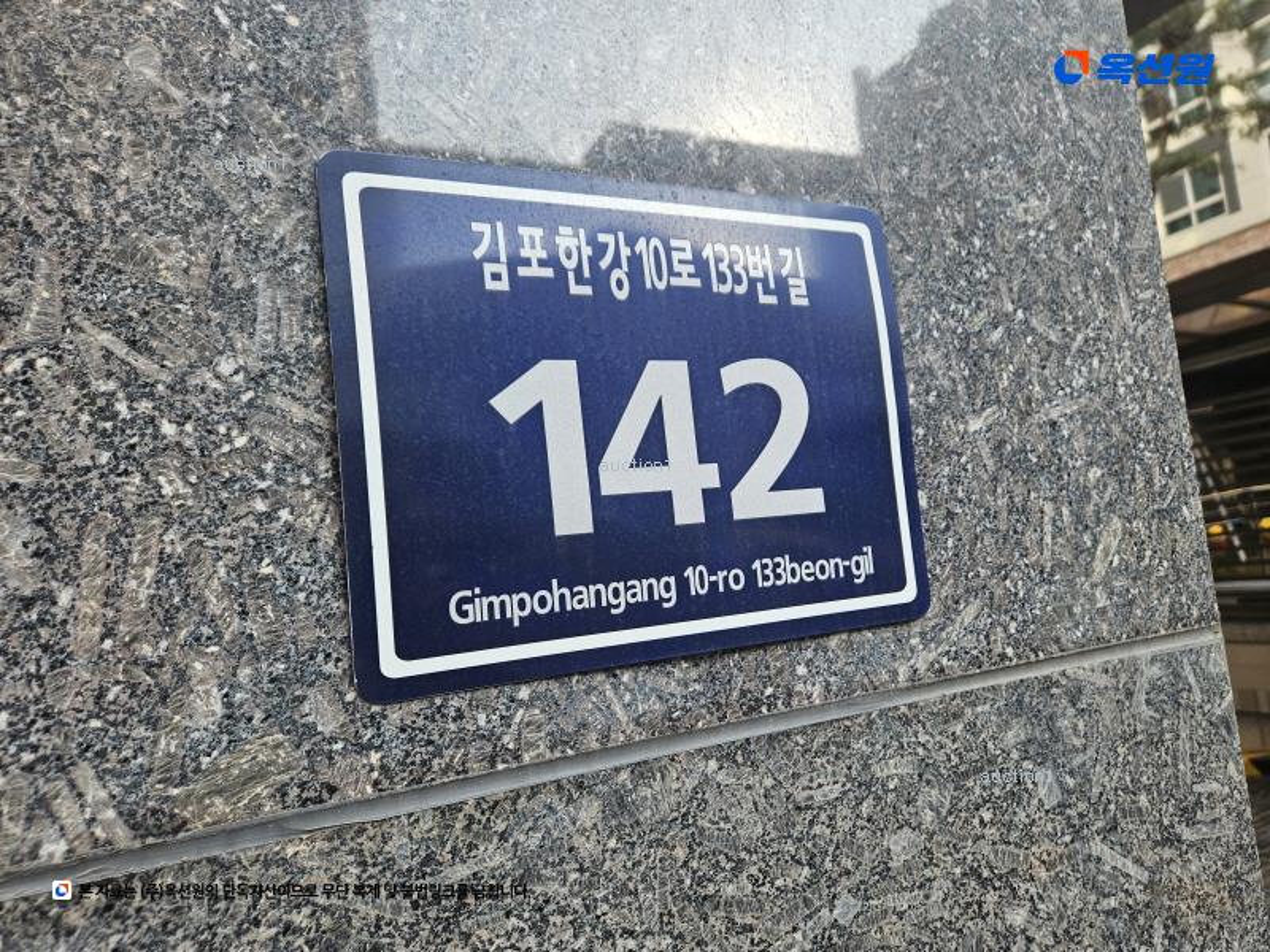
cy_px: 476
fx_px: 844
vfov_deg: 58.9
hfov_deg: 73.9
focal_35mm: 23
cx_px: 635
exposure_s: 1/252
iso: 25
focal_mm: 5.4
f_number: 1.8
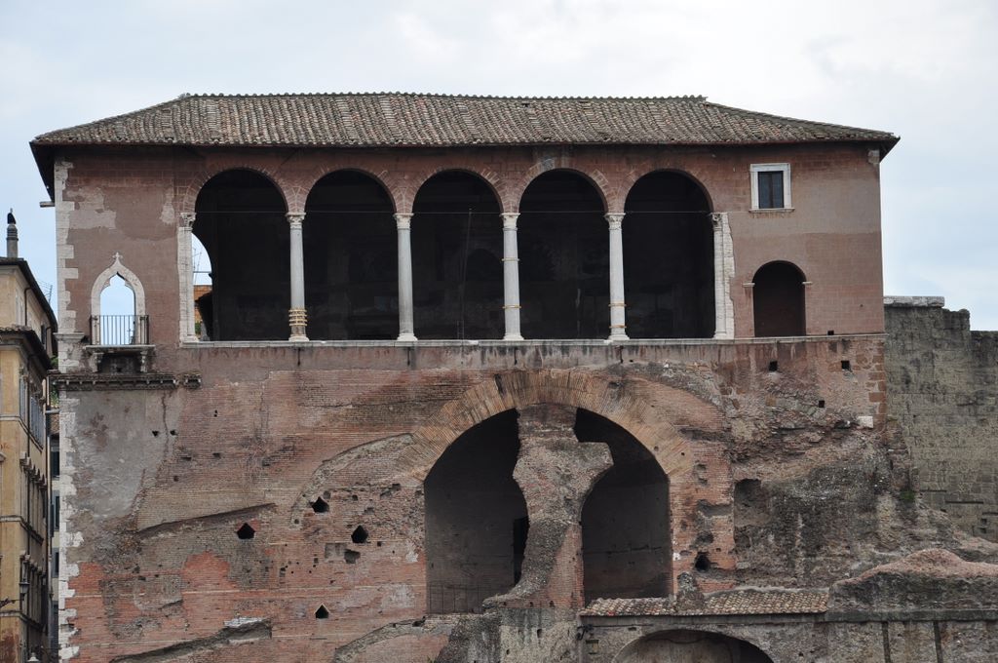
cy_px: 332
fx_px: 3738
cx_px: 499
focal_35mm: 135
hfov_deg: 15.2
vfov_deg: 10.1
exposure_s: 1/200
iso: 200
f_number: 10
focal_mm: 90
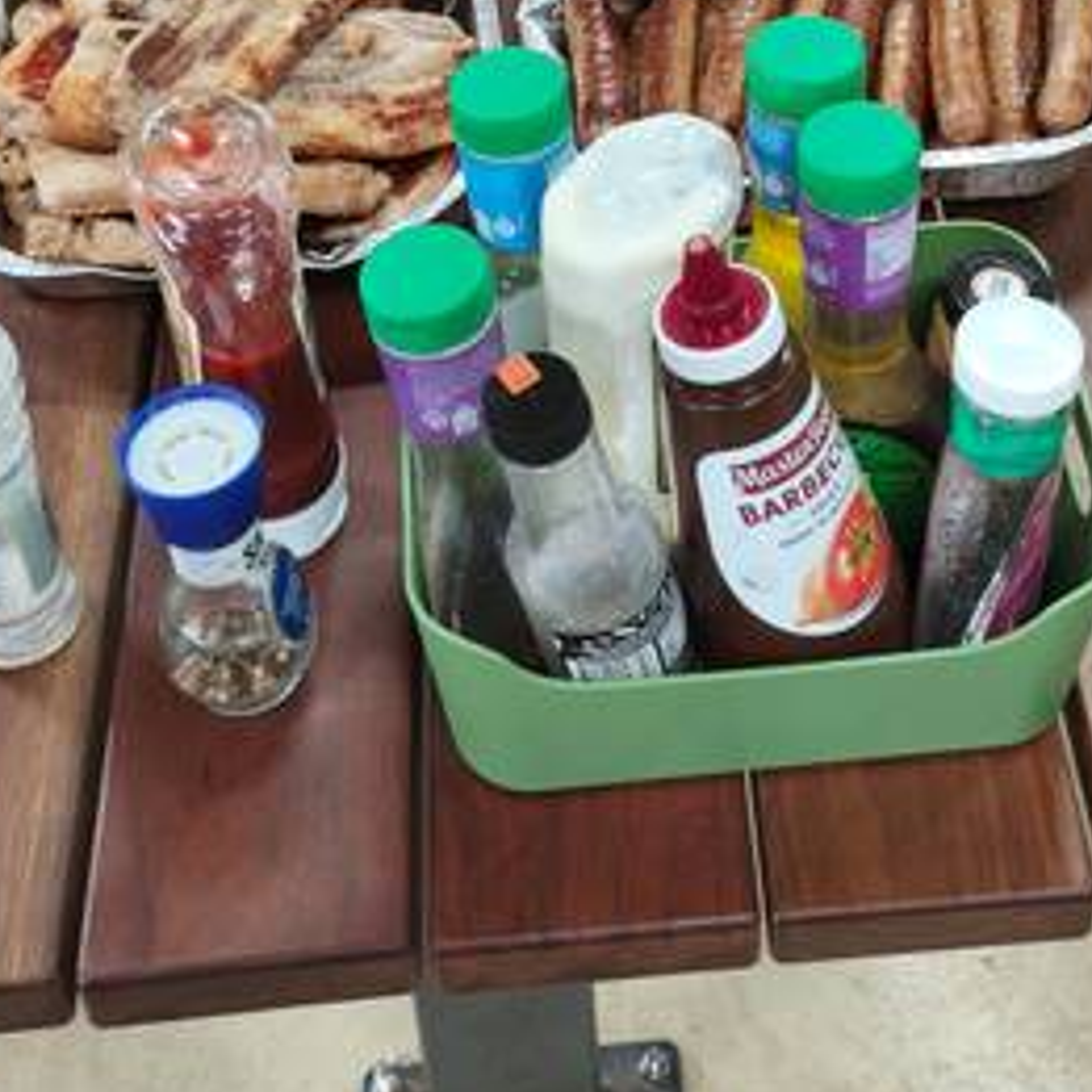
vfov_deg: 24.9
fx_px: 2320
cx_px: 678
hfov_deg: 26.4
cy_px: -59
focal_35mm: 65
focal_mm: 5.35
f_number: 1.7
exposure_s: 1/50
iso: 200
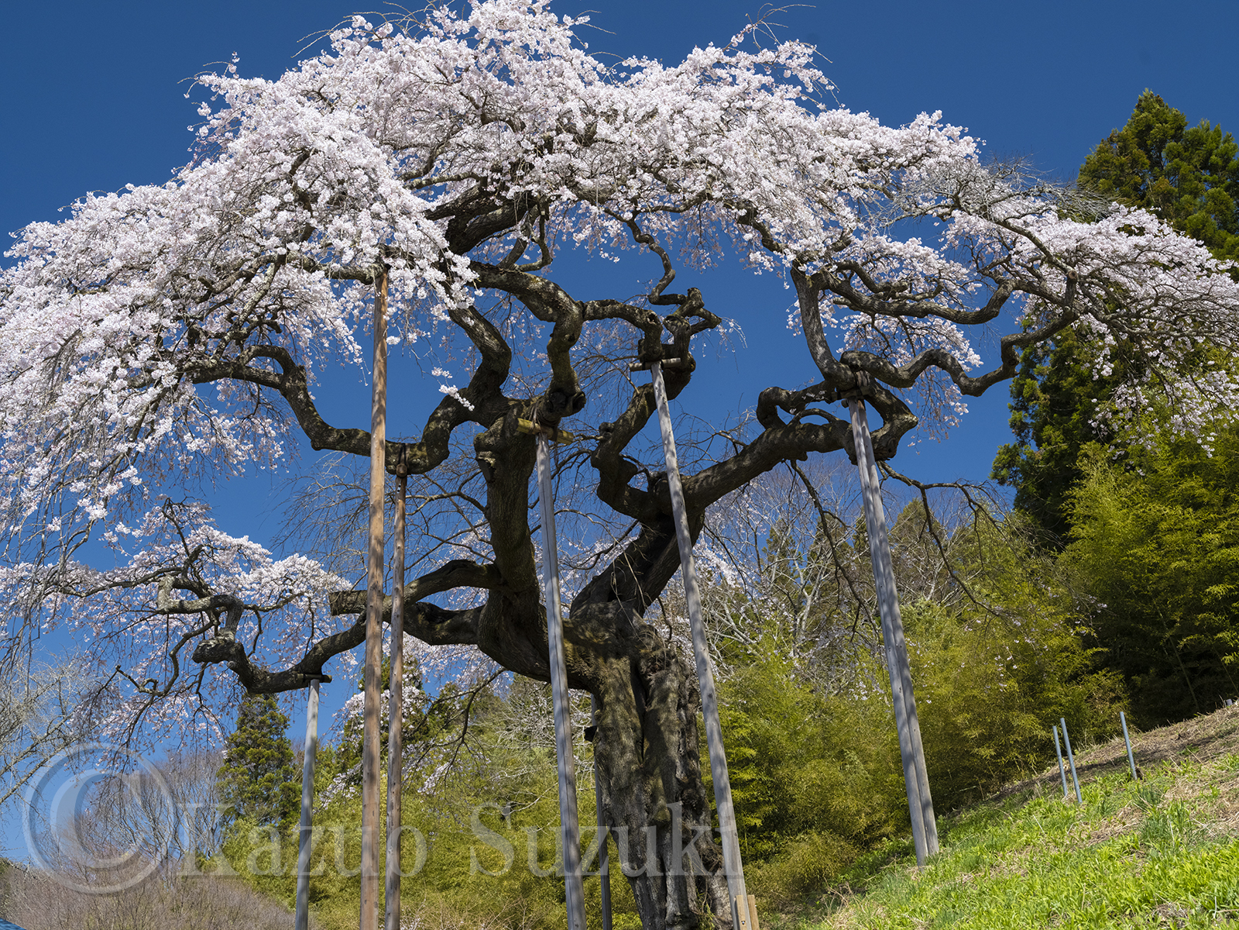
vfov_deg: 36.0
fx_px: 1432
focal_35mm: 40
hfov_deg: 46.8
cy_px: 465
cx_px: 620
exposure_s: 1/250
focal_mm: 50.8
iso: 1600
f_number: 16
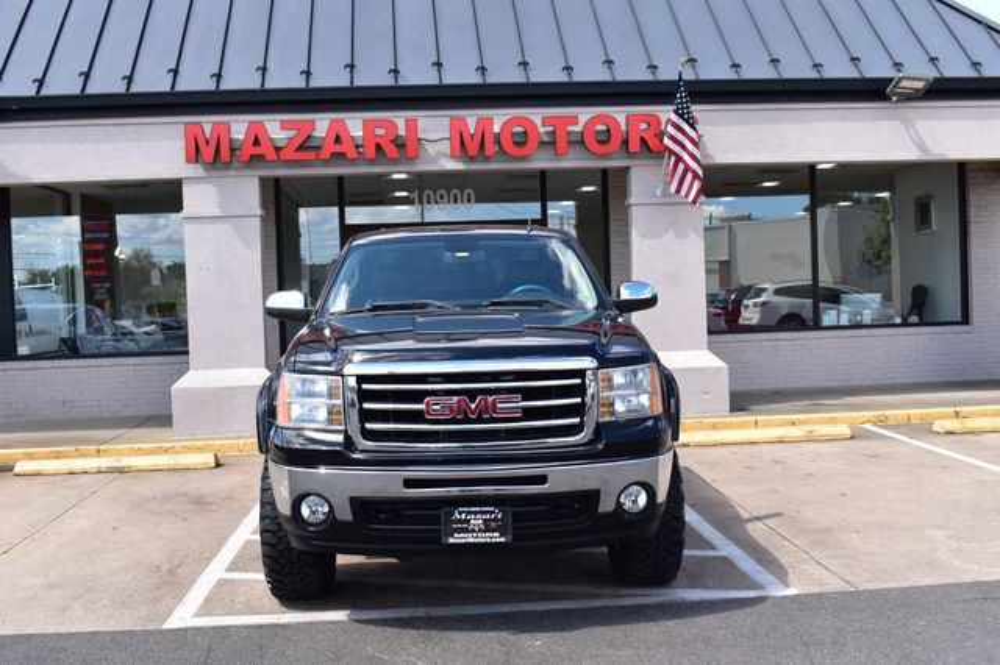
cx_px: 500
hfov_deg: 49.6
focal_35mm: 39
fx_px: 1083
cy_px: 332
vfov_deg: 34.2
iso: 400
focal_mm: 26
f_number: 10
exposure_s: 1/250
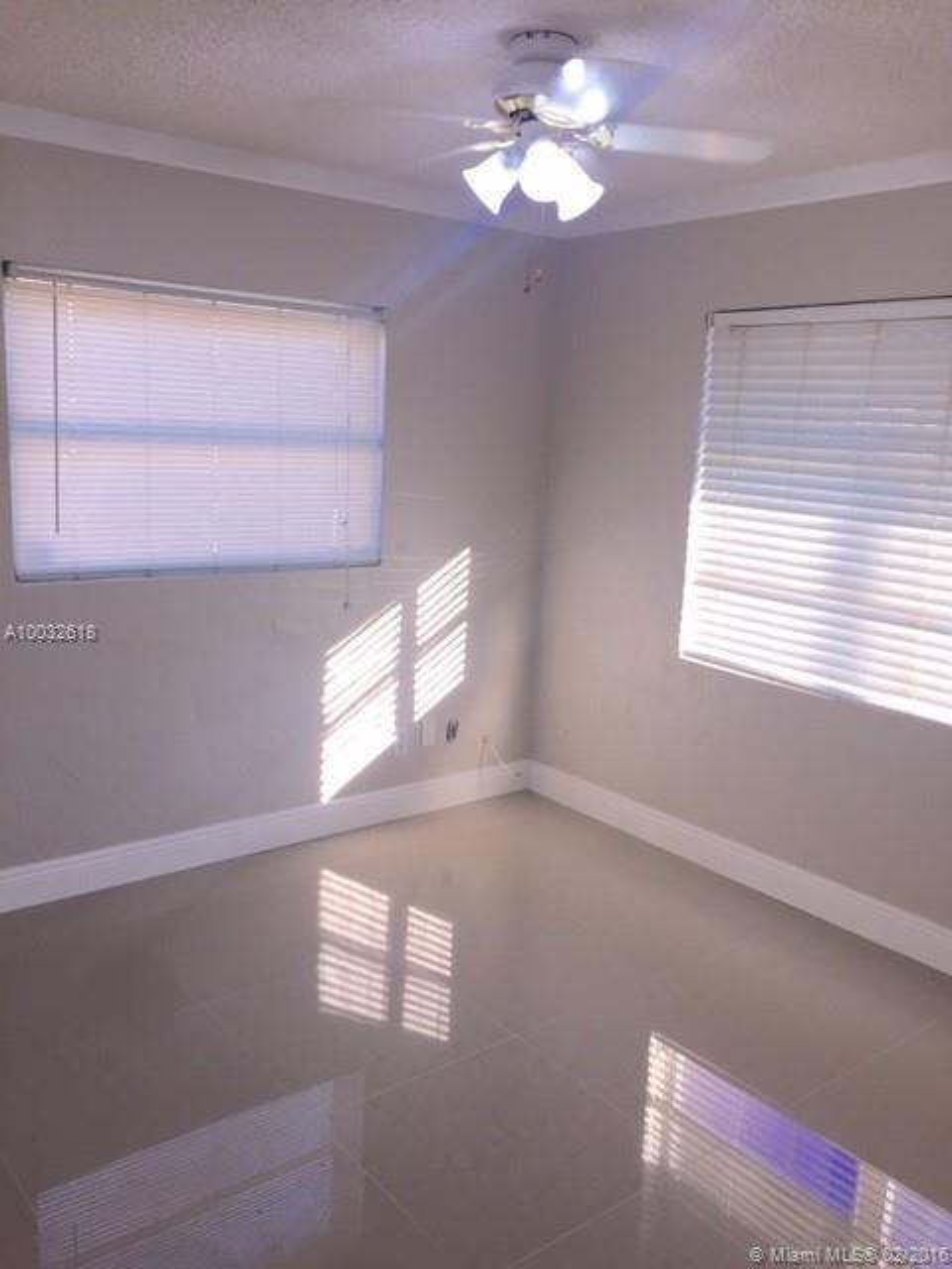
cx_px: 476
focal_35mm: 29
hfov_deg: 48.2
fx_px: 1063
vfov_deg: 61.7
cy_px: 634
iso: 32
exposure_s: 1/120
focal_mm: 4.15
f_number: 2.2
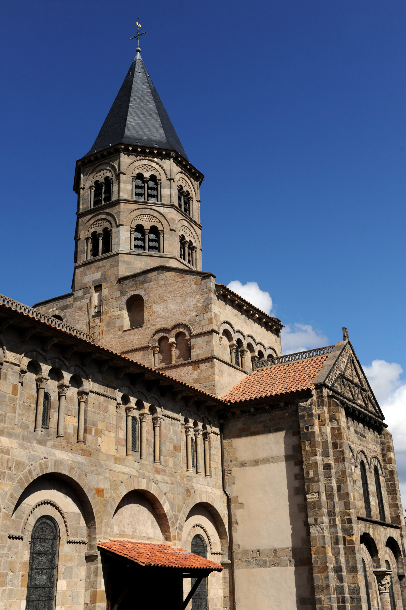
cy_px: 305
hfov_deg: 31.9
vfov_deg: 46.4
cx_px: 203
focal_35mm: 42
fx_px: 711
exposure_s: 1/1000
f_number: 8
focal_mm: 42
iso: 200
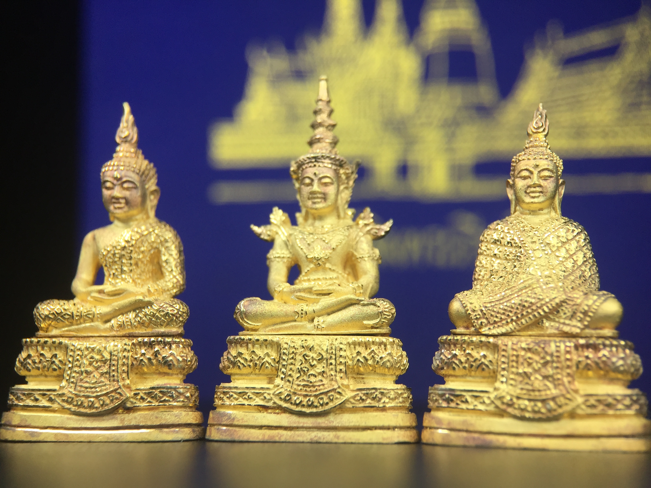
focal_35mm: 29
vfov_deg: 48.2
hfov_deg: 61.7
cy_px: 244
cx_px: 326
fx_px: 545
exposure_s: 1/920
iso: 32
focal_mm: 4.15
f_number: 2.2
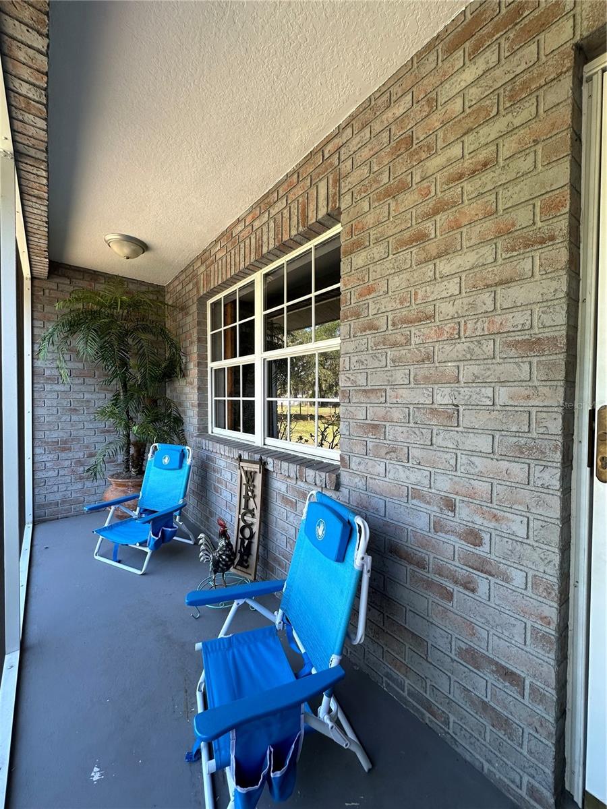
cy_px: 404
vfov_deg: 102.1
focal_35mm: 14
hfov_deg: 85.7
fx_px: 327
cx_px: 304
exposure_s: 1/99
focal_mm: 2.22
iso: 80
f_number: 2.2
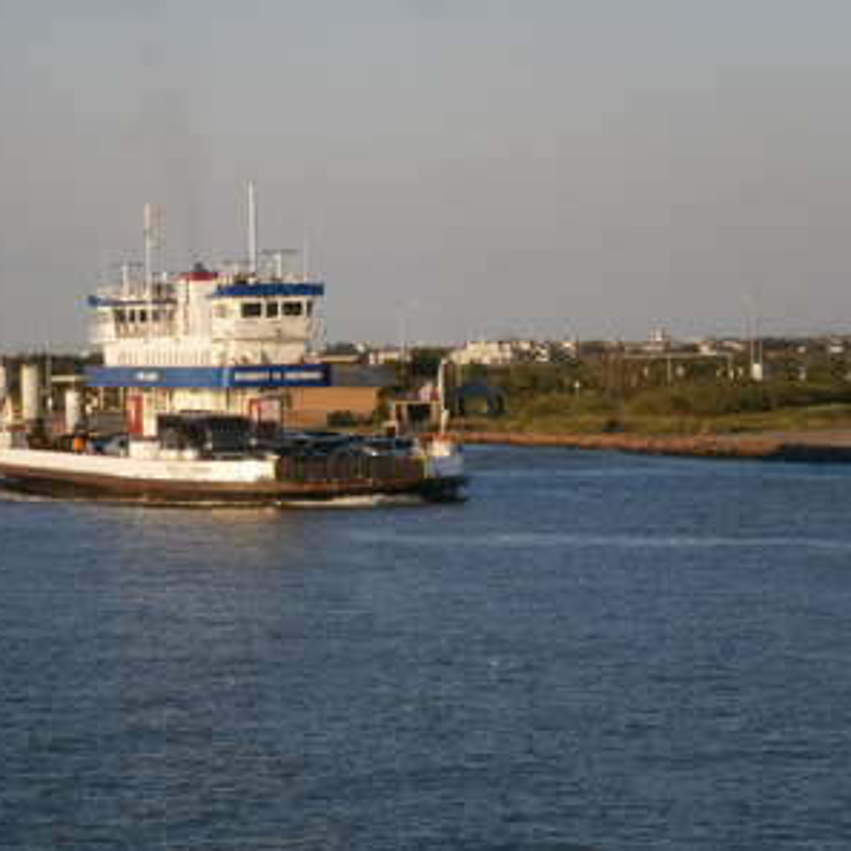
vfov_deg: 11.3
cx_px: 281
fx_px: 4311
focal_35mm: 155
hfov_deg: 11.3
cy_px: 427
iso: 80
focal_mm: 23.5
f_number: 6.5
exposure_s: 1/200
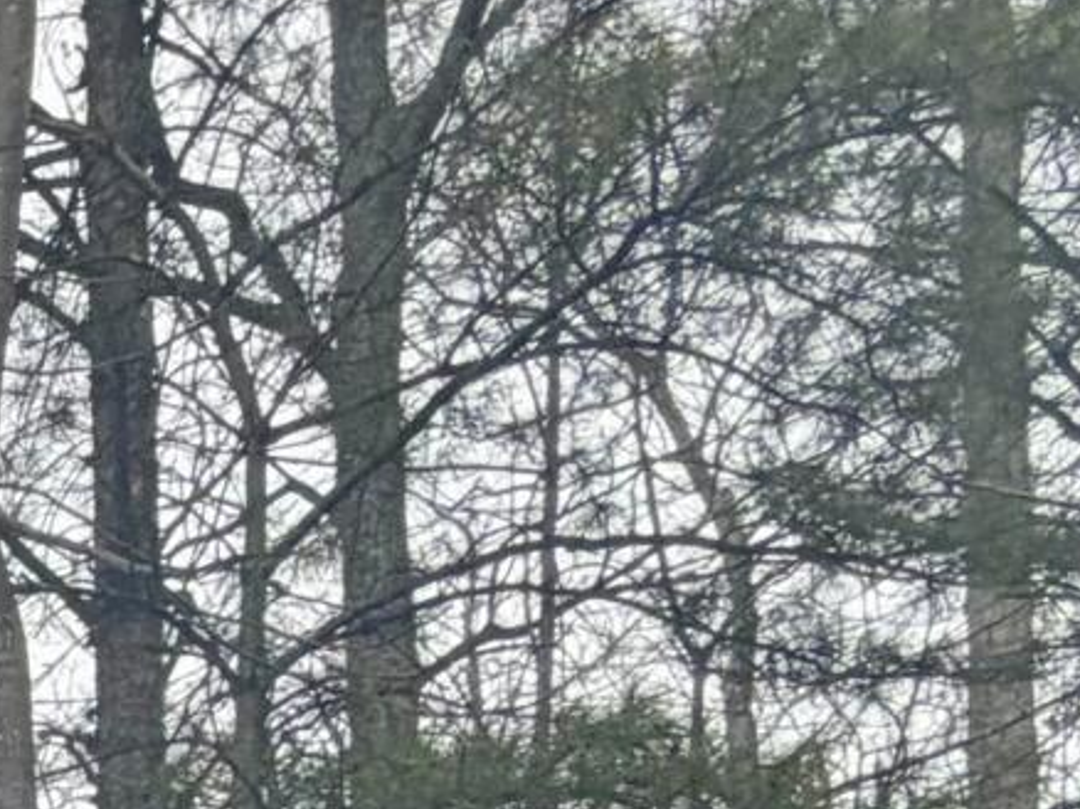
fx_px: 2994
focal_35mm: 96
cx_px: -1290
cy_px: 2092
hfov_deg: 15.1
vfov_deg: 11.7
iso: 40
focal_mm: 2.22
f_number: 2.2
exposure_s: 1/249
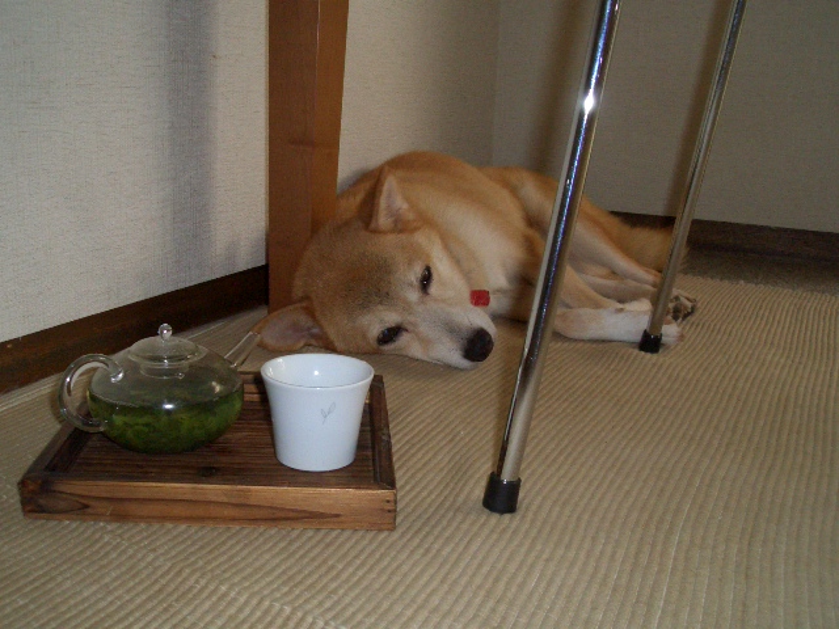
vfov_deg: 39.7
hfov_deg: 51.4
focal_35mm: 36
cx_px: 420
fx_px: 873
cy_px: 314
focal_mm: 4.8
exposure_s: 1/40
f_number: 4
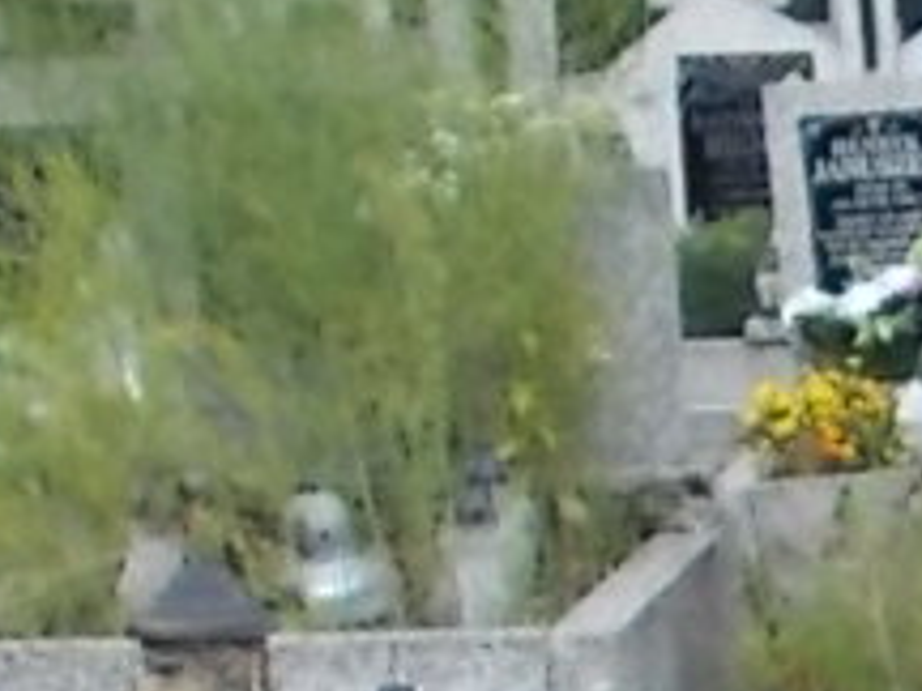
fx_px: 5141
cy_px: 1314
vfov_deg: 7.4
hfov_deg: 9.5
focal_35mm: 193
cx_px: 1925
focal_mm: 4.6
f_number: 3.2
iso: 80
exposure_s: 1/250
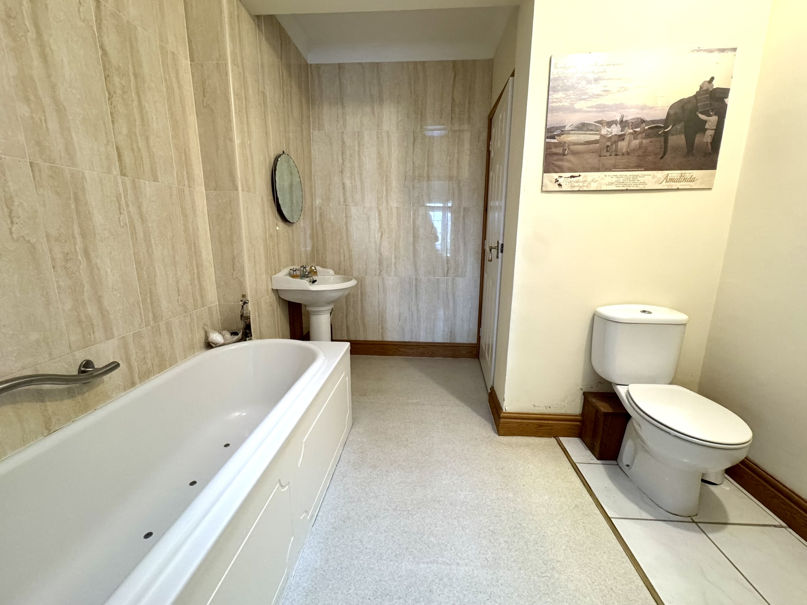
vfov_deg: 85.7
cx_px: 404
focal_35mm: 14
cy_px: 302
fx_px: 326
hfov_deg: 102.1
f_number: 2.2
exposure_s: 1/50
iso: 400
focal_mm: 2.22
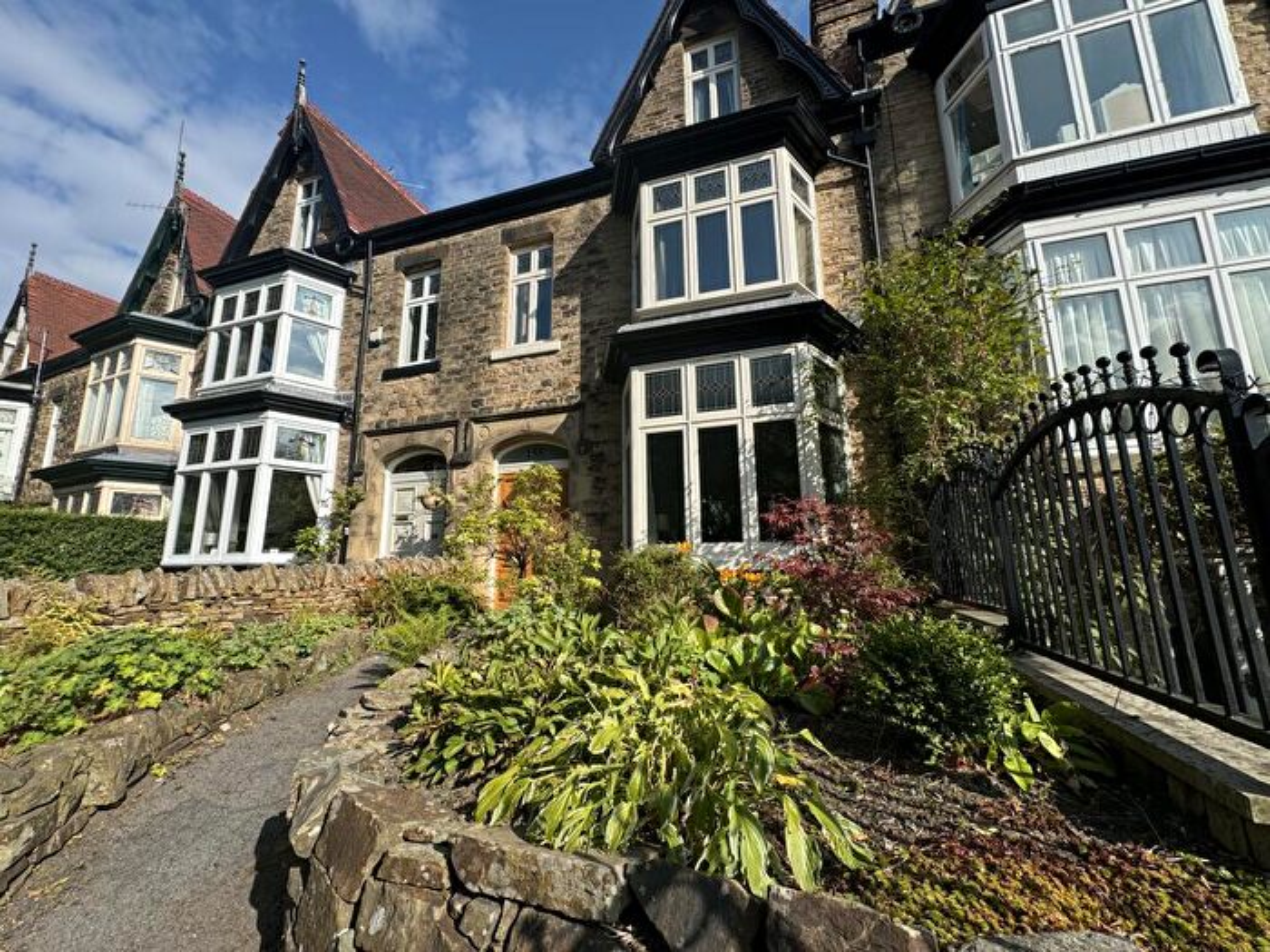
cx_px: 635
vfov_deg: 85.7
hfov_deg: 102.1
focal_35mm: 14
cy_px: 476
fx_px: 514
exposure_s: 1/1217
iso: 40
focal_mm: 2.22
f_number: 2.2
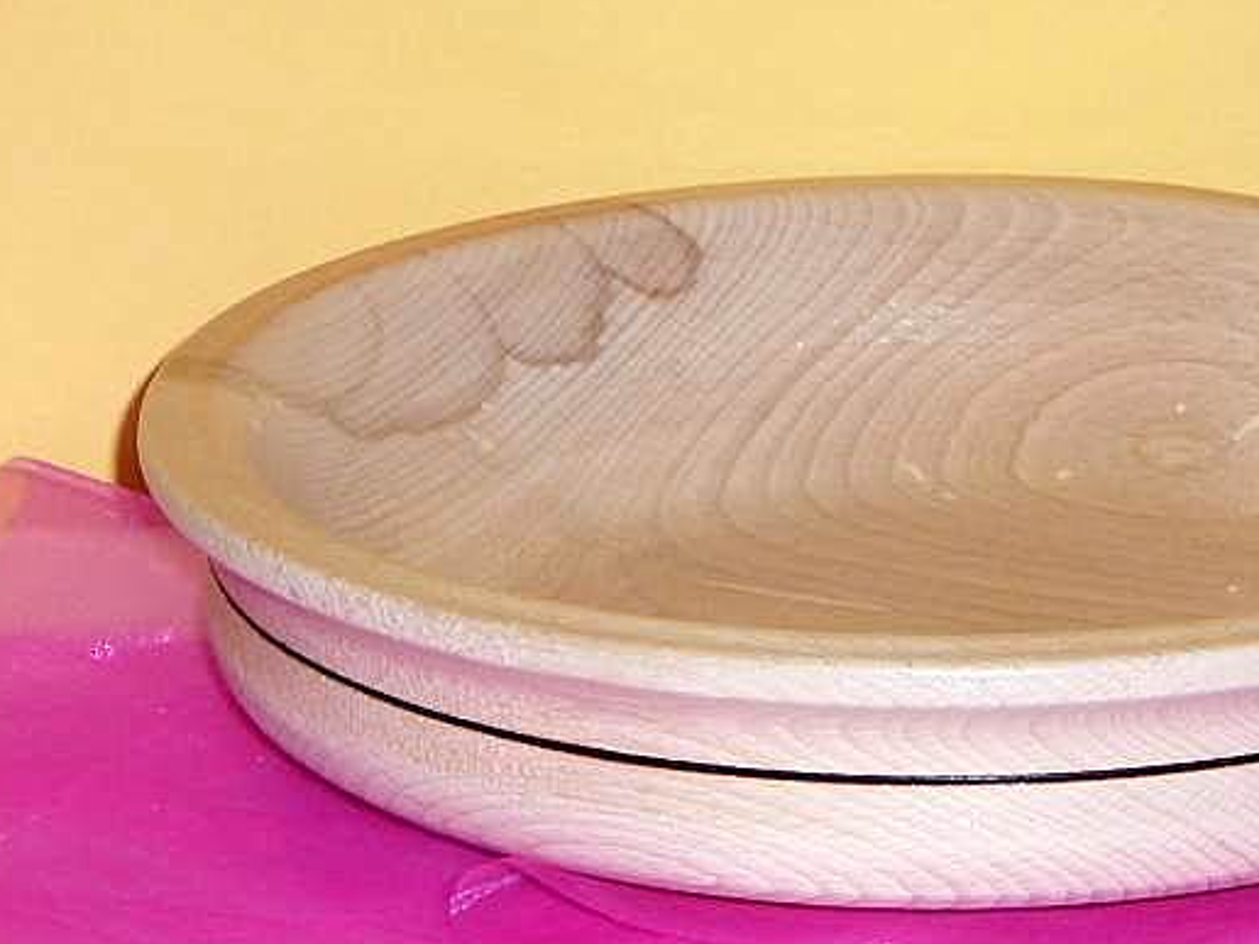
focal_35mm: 213
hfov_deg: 9.3
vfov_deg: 7.0
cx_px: 951
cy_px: 450
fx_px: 7745
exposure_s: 1/30
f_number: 4
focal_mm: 20.4
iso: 100
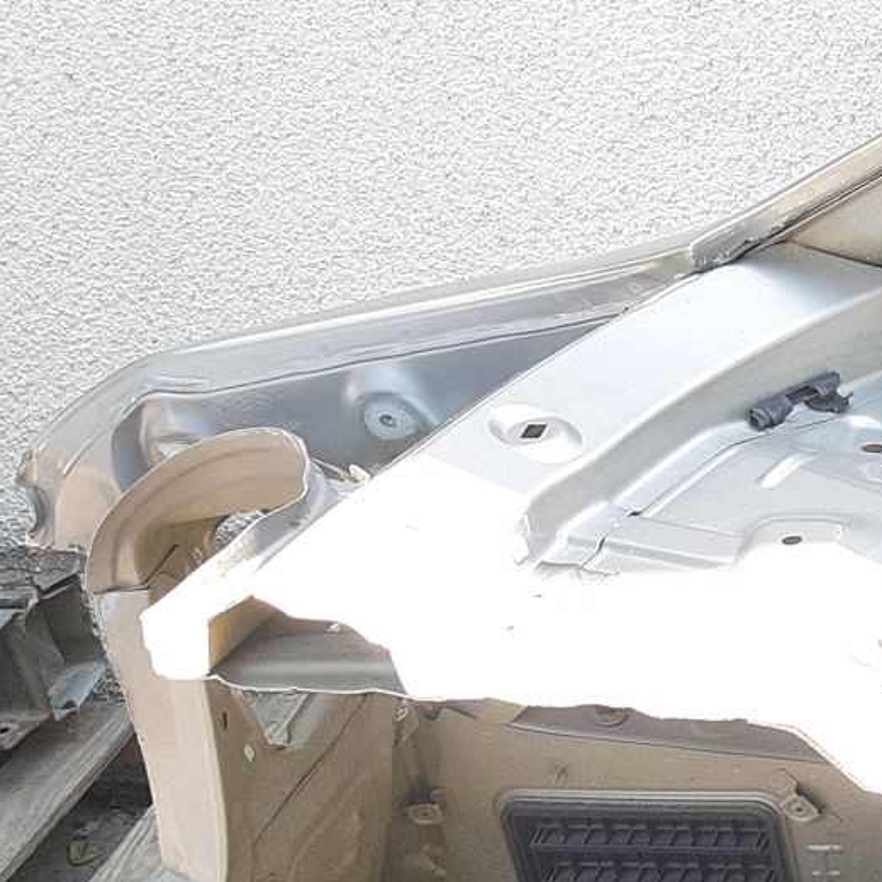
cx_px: 1236
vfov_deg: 21.8
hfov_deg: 19.9
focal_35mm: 78
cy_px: 770
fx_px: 2248
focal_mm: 3.93
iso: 40
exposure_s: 1/133
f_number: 1.7
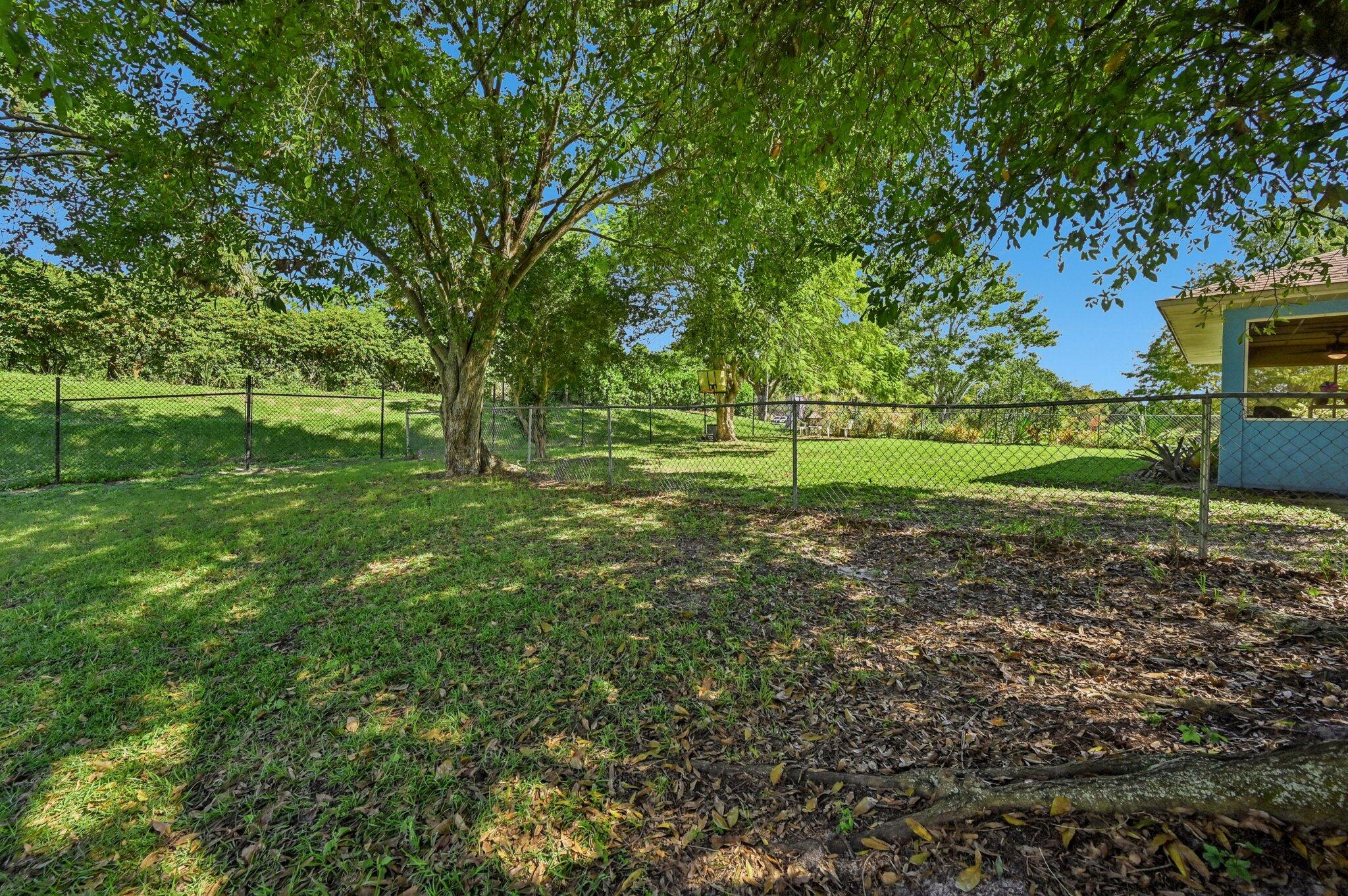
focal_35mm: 14
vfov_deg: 81.1
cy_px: 448
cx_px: 674
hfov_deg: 104.3
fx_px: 524
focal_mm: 14
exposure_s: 1/500
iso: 800
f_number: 8
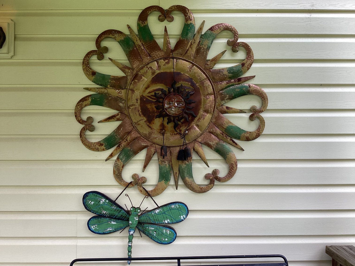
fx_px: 318
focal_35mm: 31
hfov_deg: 58.3
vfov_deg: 45.4
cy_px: 133
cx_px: 178
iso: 25
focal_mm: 3.3
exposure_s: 1/169
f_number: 2.4
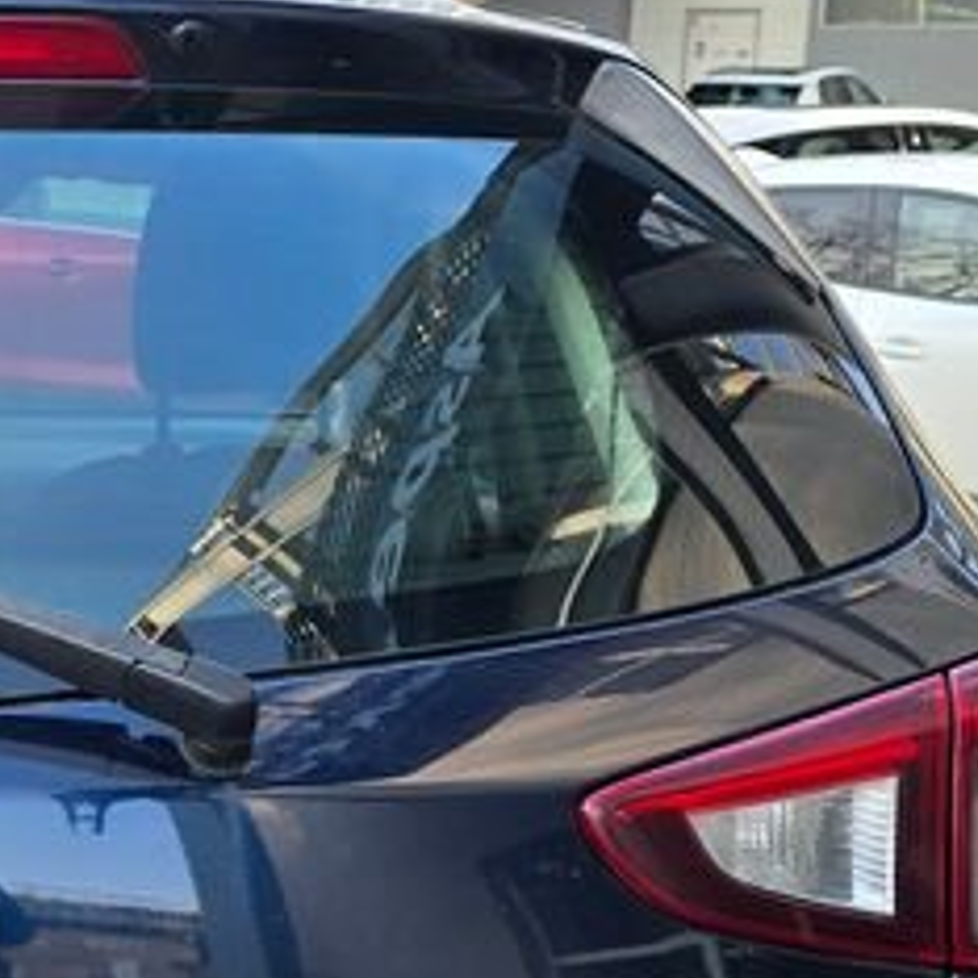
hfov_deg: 18.6
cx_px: -150
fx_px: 2845
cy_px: 878
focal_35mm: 89
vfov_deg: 19.2
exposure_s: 1/100
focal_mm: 6.3
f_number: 1.7
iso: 12
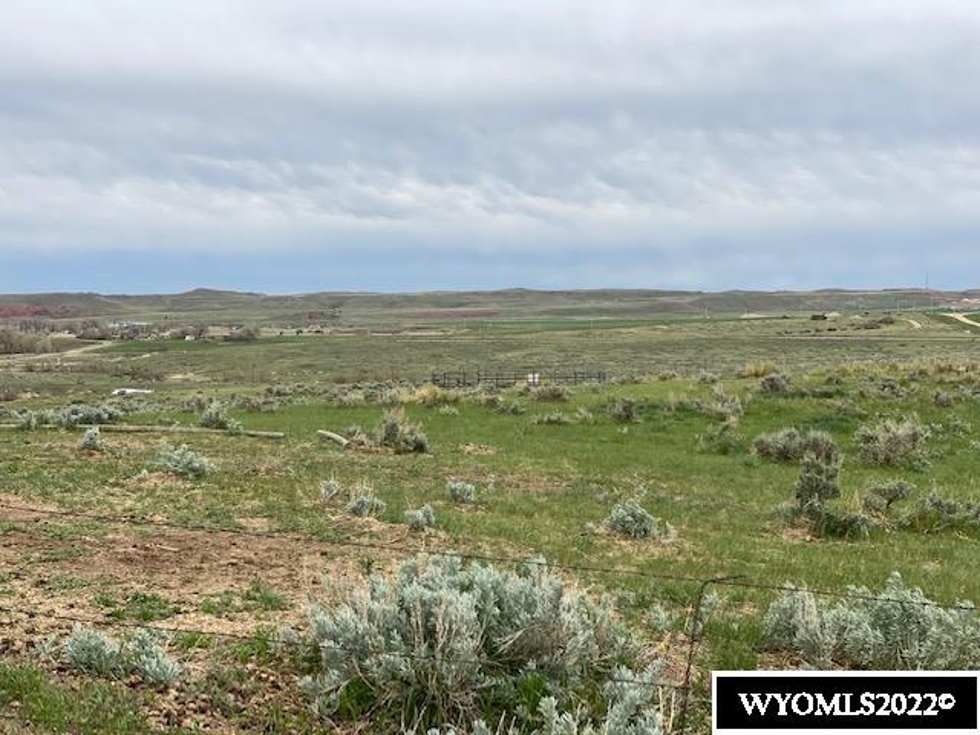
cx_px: 490
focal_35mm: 52
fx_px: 1472
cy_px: 368
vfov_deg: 28.0
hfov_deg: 36.8
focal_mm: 6
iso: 20
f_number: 2
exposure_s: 1/1597
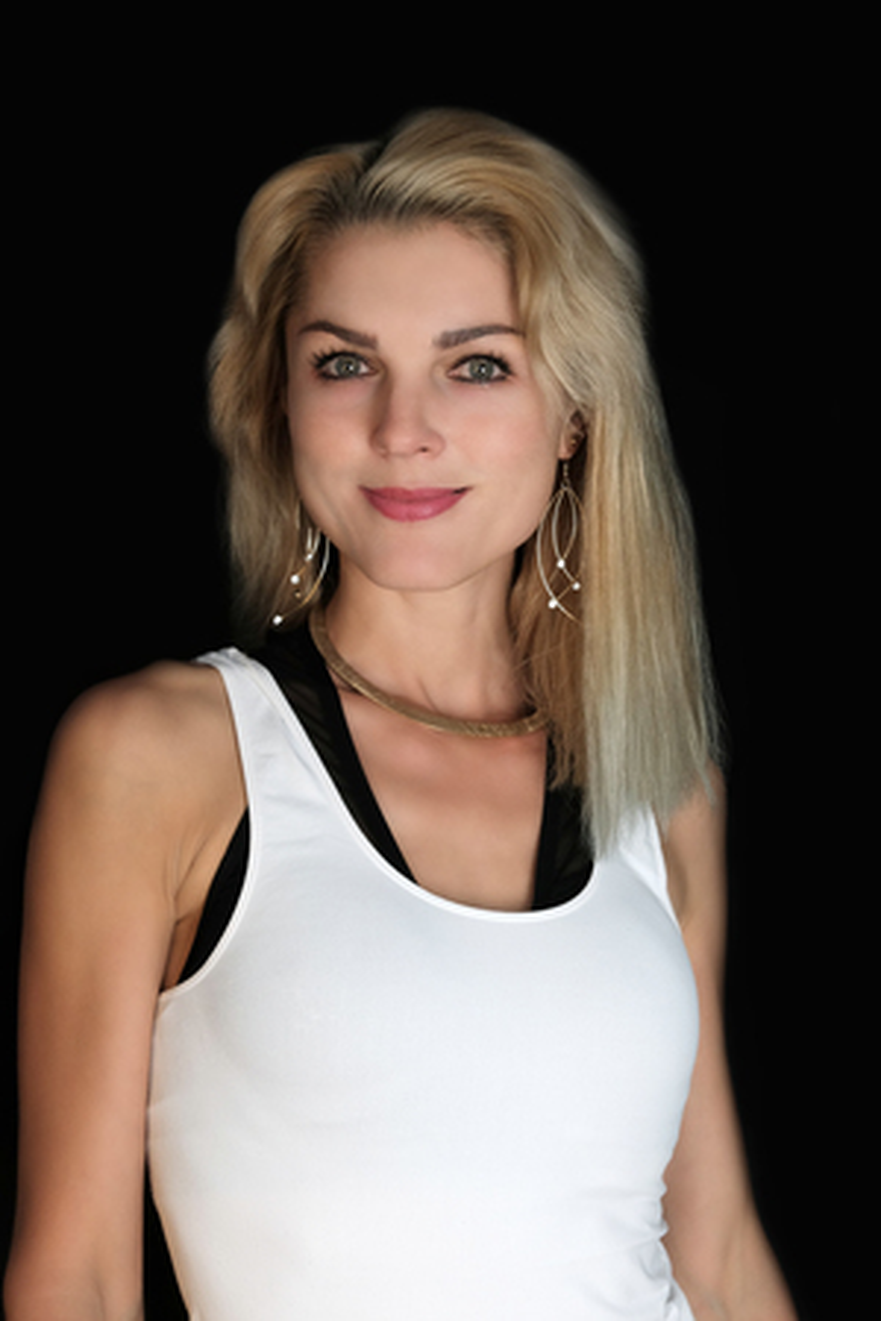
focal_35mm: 76
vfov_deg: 26.7
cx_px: 440
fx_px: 2790
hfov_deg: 17.9
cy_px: 660
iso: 800
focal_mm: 50.5
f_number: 4.5
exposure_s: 1/60
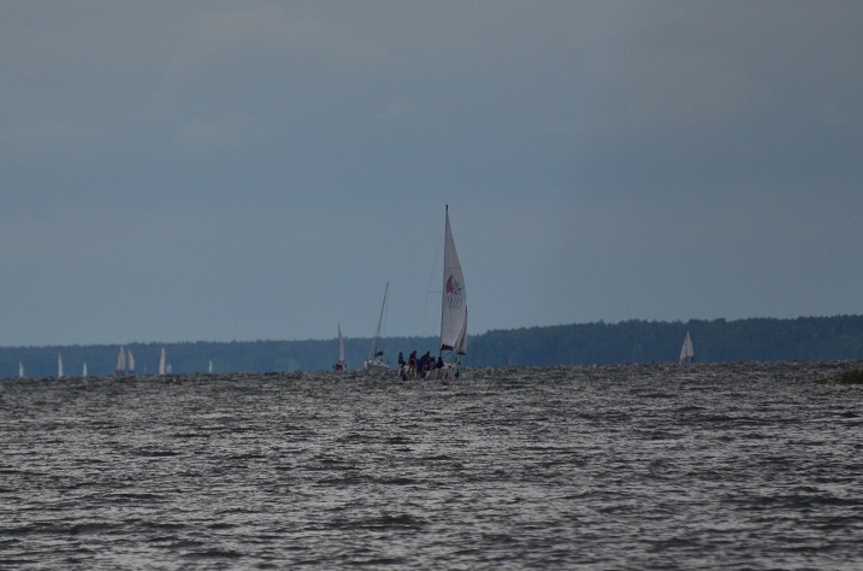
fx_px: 14991
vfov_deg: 2.2
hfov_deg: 3.3
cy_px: 317
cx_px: 311
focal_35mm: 627
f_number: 5.6
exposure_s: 1/8000
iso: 640
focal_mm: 300
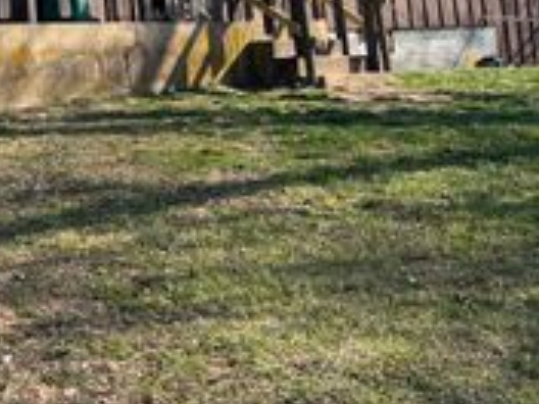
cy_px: -142
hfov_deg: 25.4
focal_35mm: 74
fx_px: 1152
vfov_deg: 18.3
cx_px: 43
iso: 50
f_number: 1.5
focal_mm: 5.7
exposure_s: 1/3165
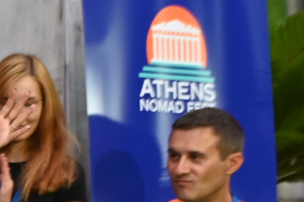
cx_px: -445
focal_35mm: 227
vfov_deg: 6.0
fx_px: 1916
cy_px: 198
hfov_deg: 8.3
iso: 2000
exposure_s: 1/100
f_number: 3.2
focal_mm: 36
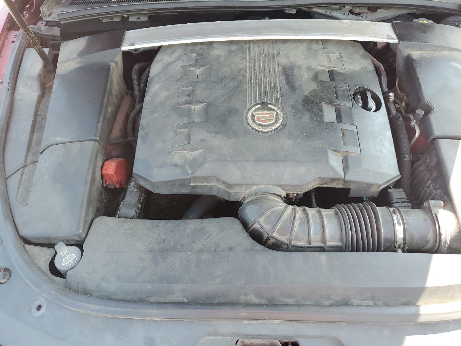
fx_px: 346
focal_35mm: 26
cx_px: 230
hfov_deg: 67.3
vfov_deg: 53.1
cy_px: 173
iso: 50
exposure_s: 1/169
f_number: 1.5
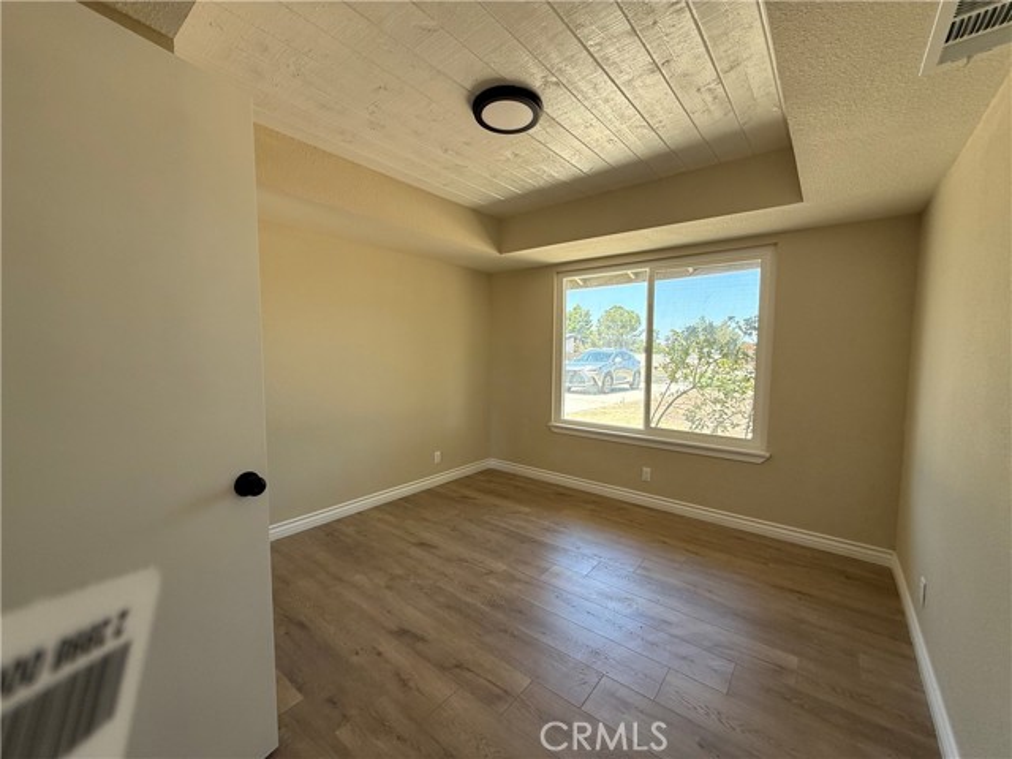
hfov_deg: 102.1
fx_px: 409
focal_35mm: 14
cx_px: 506
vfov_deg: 85.7
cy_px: 380
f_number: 2.2
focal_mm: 2.22
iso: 64
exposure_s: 1/110
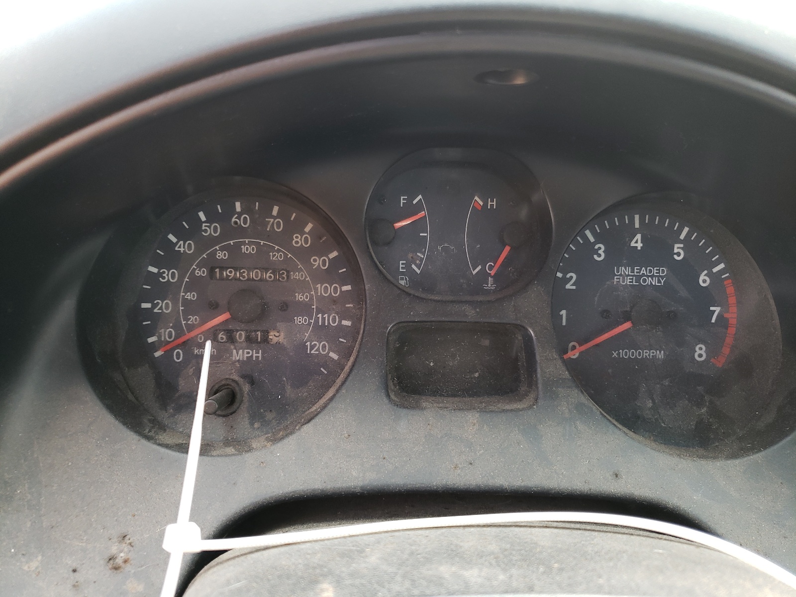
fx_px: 598
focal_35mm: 26
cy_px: 298
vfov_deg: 53.1
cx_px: 398
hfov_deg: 67.3
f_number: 1.5
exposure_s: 1/120
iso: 74
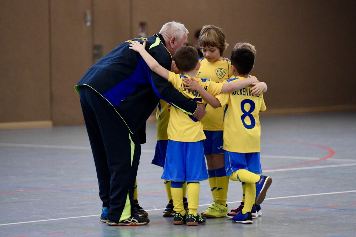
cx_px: 178
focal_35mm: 160
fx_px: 1582
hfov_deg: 12.8
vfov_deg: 8.6
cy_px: 118
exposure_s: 1/1600
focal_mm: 160
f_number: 2.8
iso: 8000
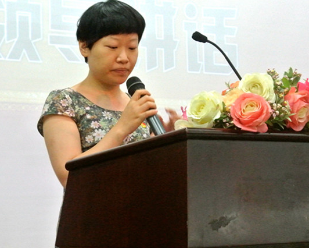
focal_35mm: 111
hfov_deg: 17.3
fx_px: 1015
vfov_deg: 13.9
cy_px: 156
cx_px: 124
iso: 3200
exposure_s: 1/60
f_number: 5.6
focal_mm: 27.5
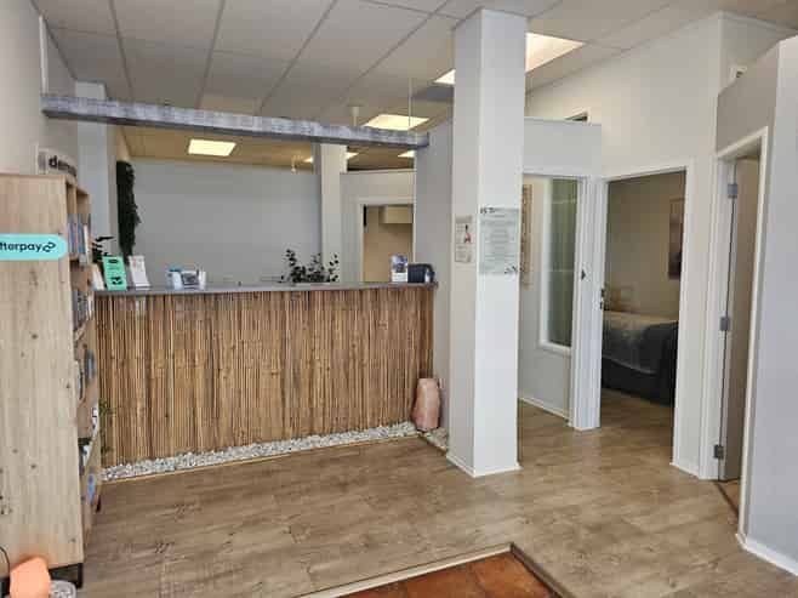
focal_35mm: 23
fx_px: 530
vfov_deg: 58.8
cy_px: 299
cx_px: 399
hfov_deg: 73.9
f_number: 1.7
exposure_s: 1/100
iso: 50
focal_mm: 6.3
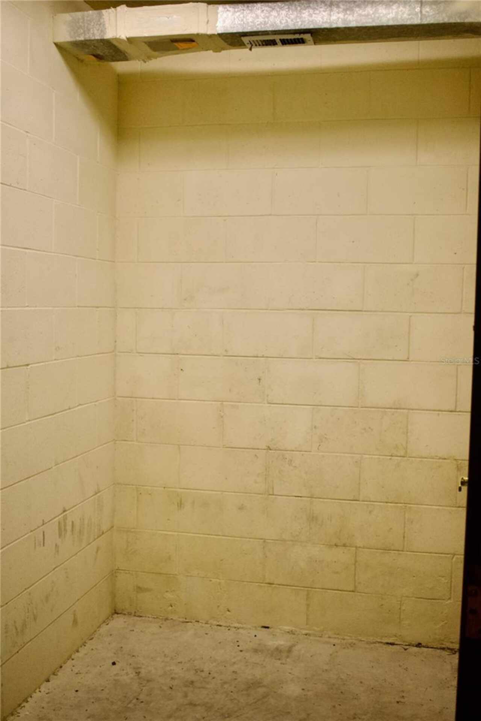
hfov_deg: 35.5
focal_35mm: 38
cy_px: 360
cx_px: 240
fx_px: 752
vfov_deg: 51.3
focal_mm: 25
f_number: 4
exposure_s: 1/125
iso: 1000
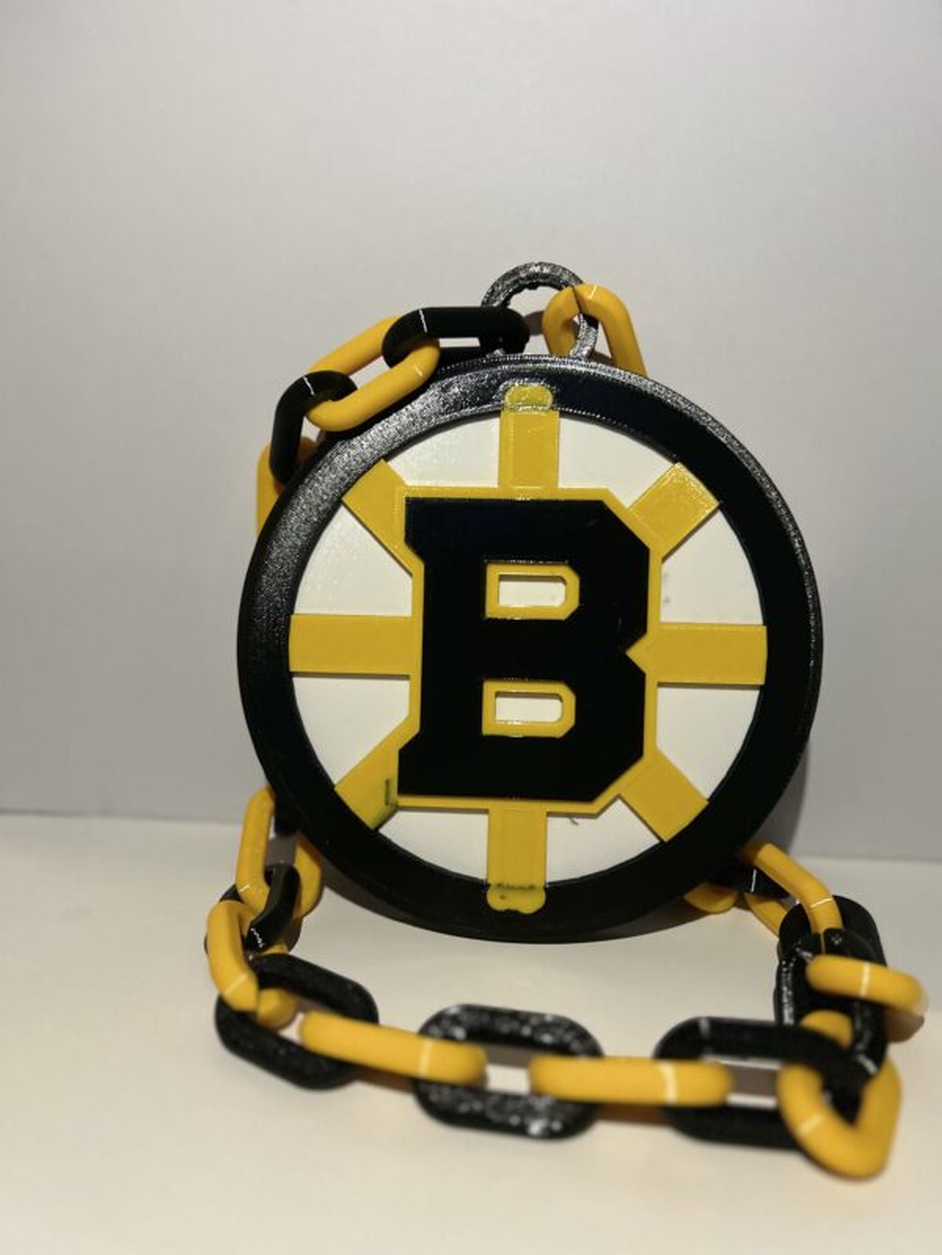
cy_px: 628
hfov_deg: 53.1
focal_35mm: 26
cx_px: 471
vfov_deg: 67.3
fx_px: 943
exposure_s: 1/40
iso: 500
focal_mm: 5.7
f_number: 1.5
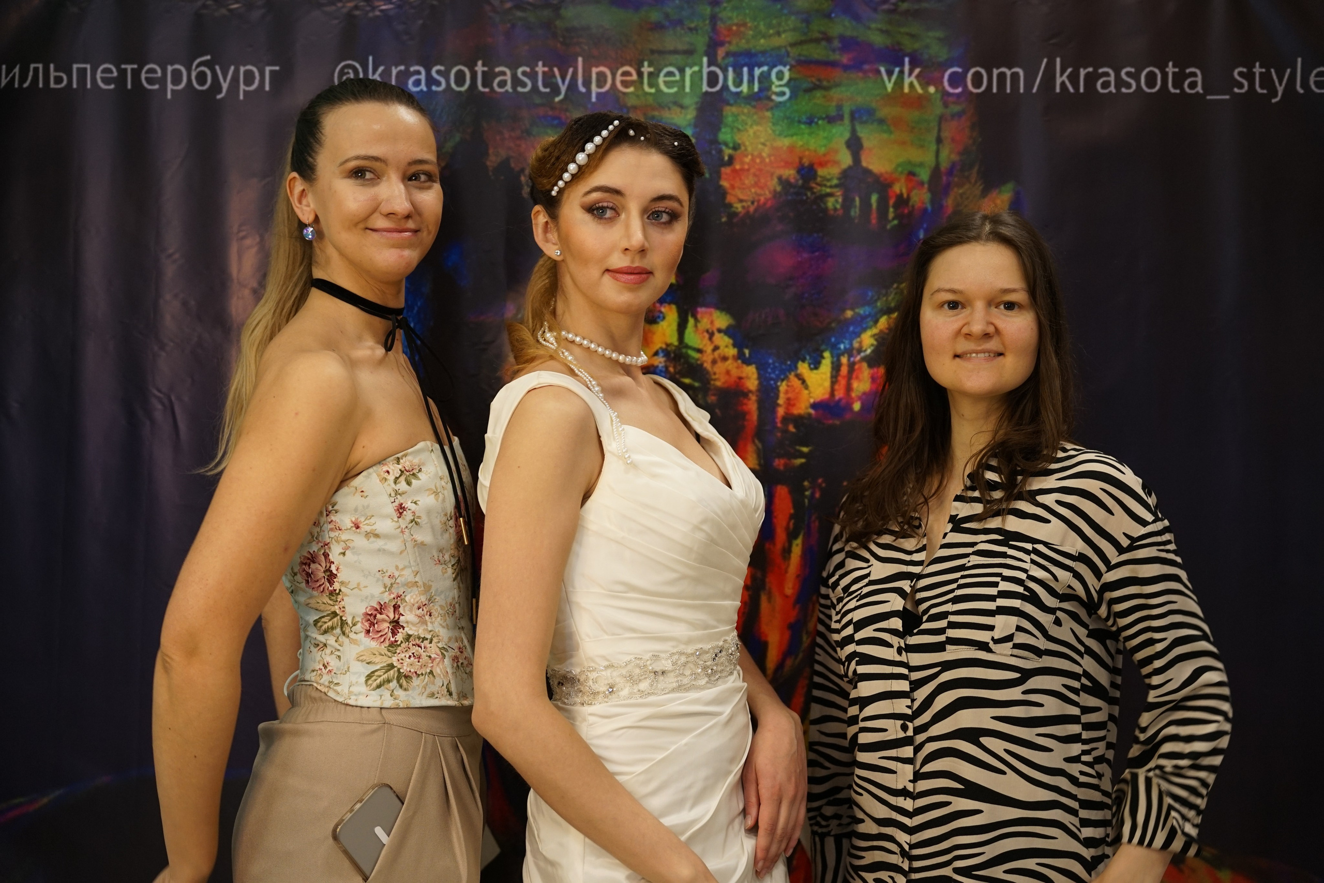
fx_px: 1666
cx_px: 662
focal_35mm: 45
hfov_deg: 43.3
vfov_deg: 29.7
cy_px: 442
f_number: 2.8
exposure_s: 1/125
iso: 800
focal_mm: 45.3
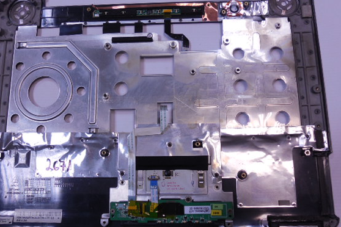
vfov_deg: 42.3
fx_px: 294
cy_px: 111
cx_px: 158
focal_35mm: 31
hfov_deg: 60.2
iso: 125
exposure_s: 1/30
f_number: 3.5
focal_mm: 4.6
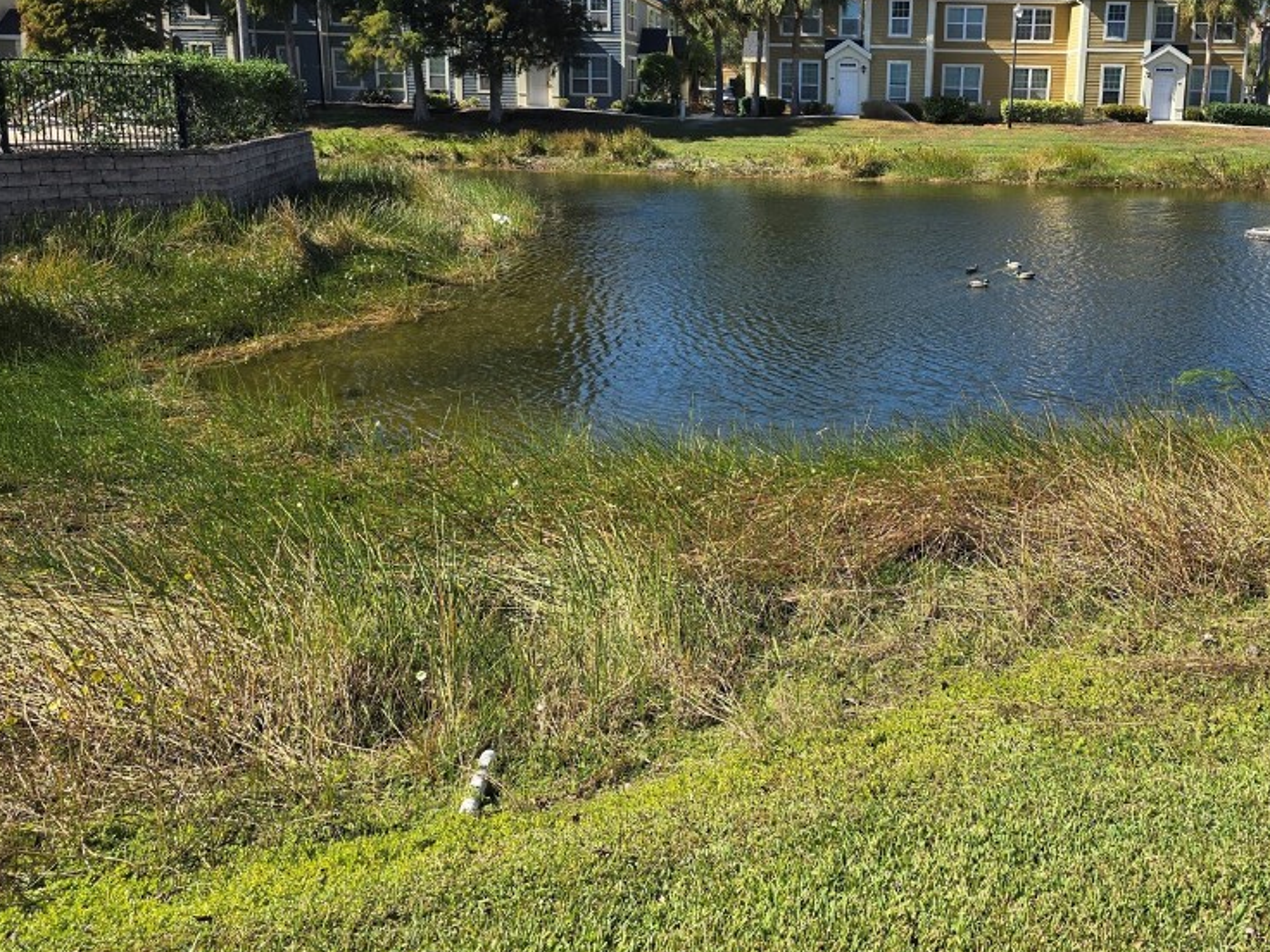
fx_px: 1174
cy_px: 312
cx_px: 795
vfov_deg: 43.5
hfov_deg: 56.1
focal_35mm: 32
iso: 12
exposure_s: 1/563
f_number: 1.7
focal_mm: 6.3
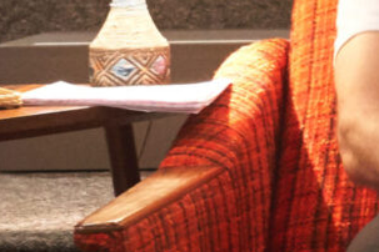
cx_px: 997
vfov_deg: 6.0
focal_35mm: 228
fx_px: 2400
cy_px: -1
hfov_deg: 8.1
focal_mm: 24
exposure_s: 1/40
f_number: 4
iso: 8000
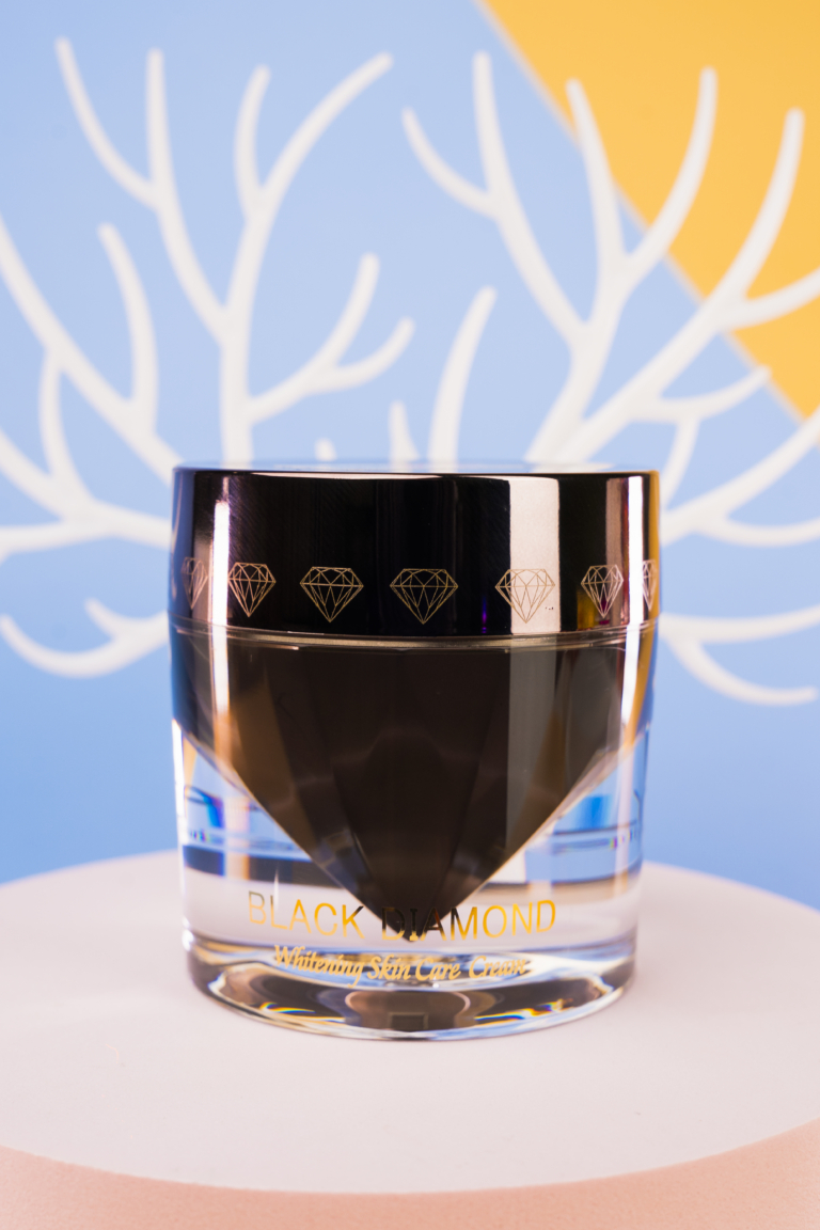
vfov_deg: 45.9
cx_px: 410
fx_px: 1452
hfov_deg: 31.5
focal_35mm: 42
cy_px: 615
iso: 200
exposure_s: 1/40
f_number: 8
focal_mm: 42.5
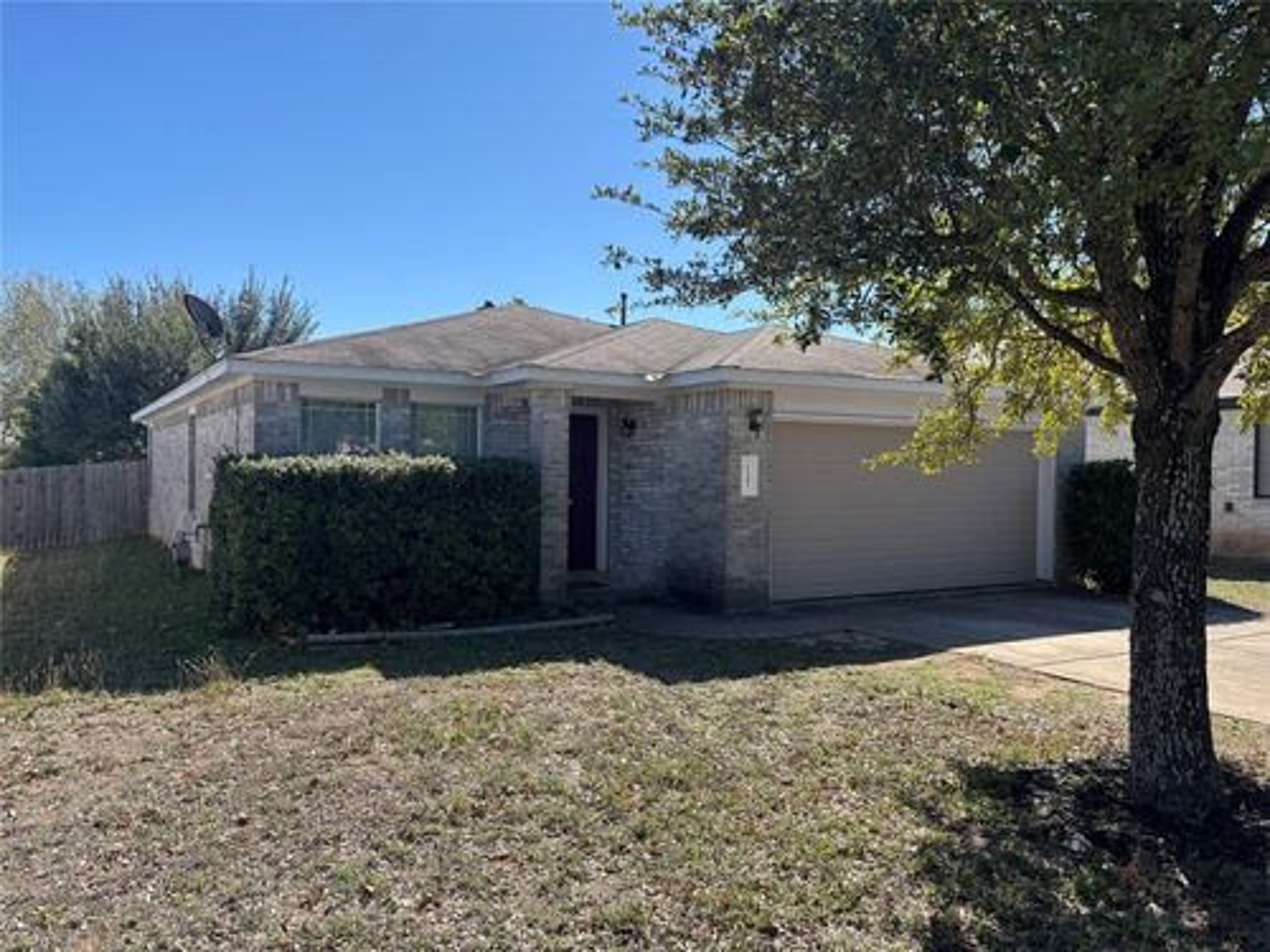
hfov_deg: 67.3
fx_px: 954
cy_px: 476
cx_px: 635
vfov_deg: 53.1
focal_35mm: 26
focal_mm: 5.96
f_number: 1.6
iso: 50
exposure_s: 1/2151
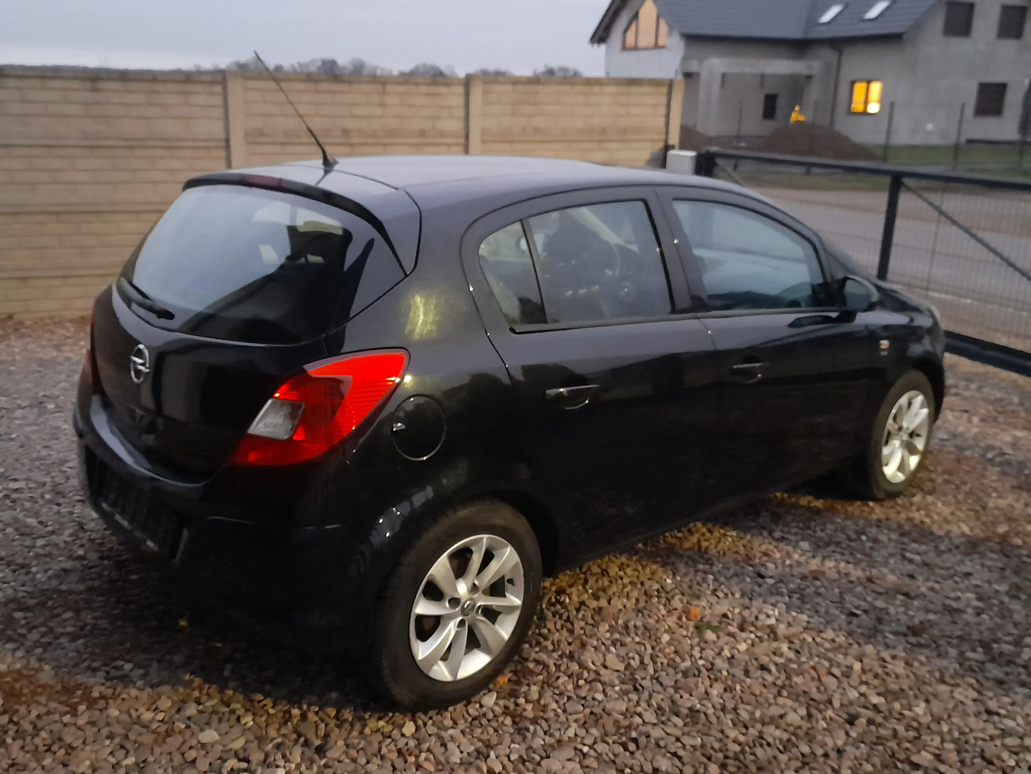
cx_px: 490
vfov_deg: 44.2
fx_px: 953
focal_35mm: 32
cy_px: 373
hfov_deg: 56.8
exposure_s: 1/10
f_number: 2
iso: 1000
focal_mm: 4.6
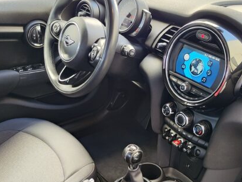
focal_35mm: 45
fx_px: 315
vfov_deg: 31.9
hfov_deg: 42.1
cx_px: 121
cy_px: 125
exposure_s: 1/100
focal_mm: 7.01
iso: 208
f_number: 1.69
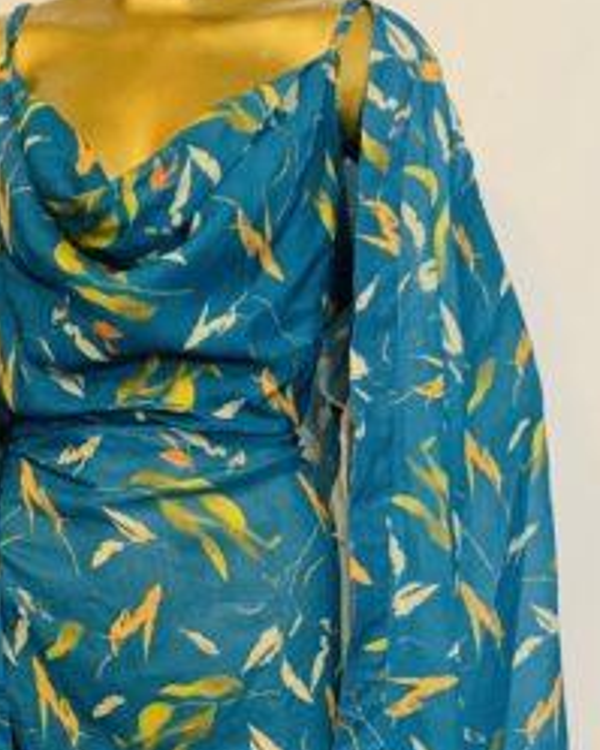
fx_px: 1510
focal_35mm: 68
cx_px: 109
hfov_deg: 22.1
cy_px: 767
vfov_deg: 26.3
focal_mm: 4.25
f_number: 1.8
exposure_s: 1/50
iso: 250
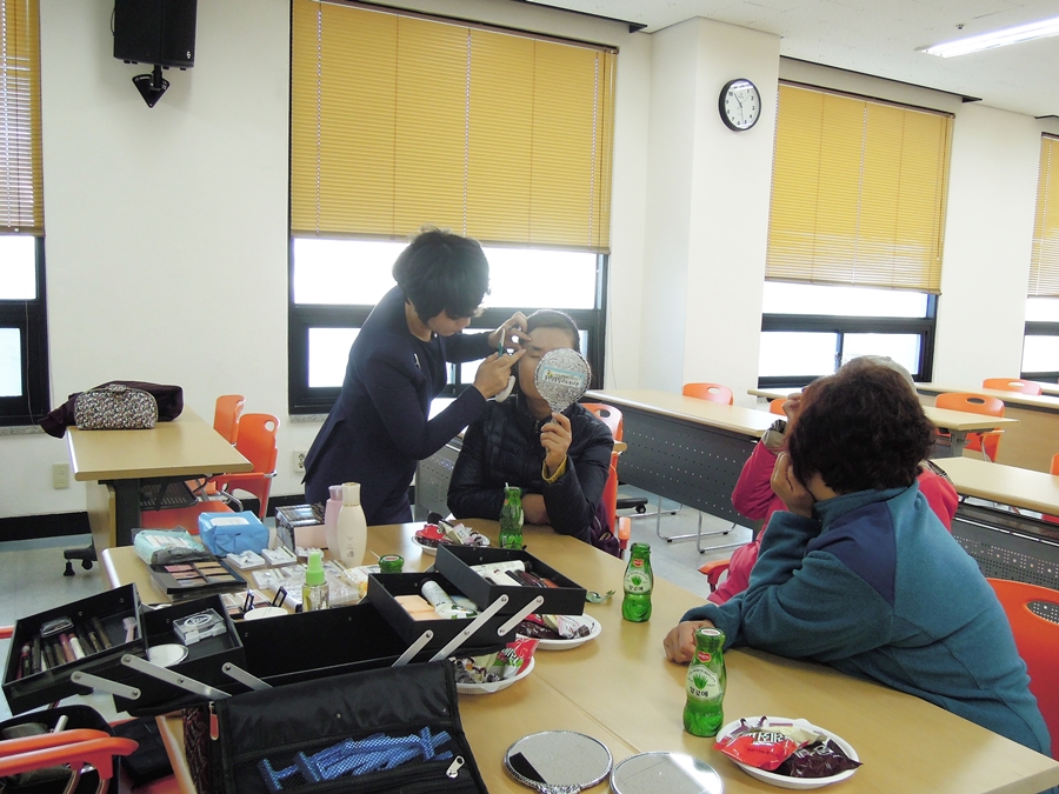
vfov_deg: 45.4
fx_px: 948
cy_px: 397
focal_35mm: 31
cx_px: 530
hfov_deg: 58.4
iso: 160
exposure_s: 1/50
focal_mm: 5.5
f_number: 3
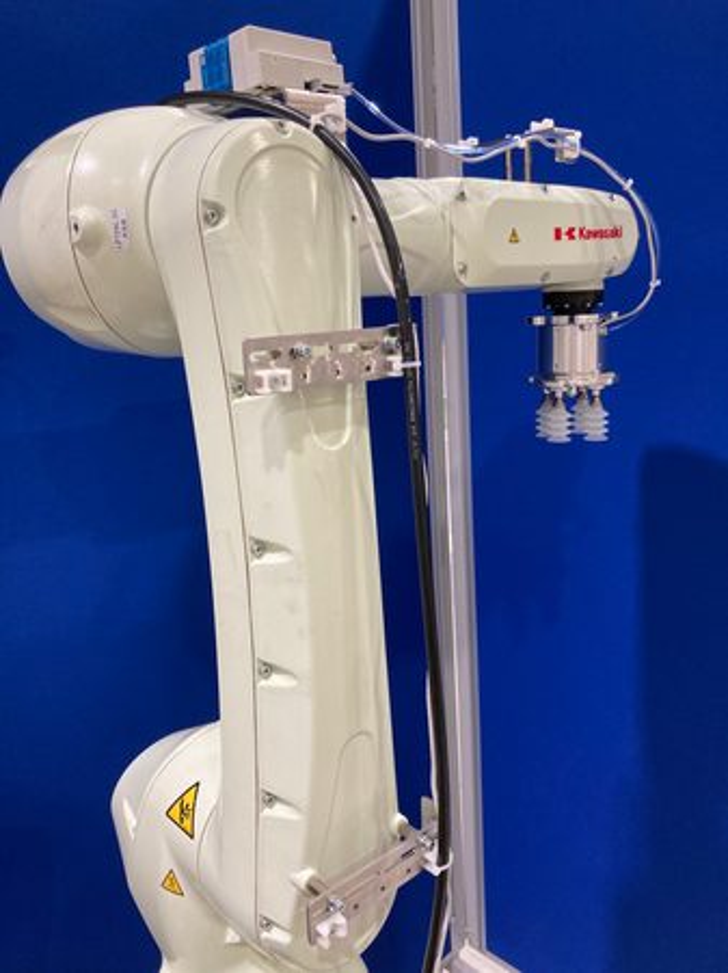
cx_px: 364
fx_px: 786
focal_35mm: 28
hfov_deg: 49.7
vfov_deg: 63.5
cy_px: 486
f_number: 1.8
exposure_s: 1/60
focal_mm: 3.99
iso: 100
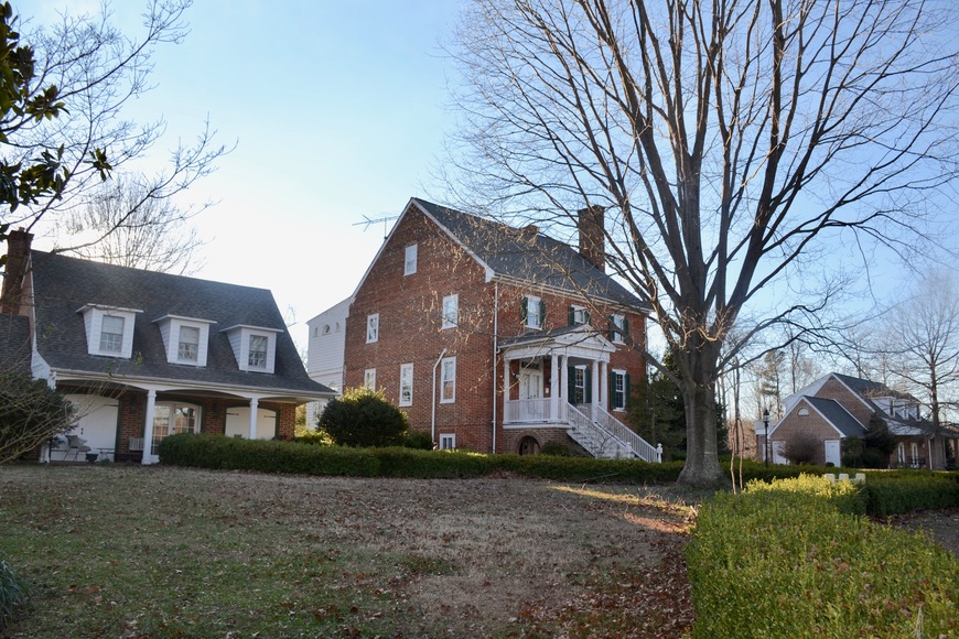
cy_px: 320
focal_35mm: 27
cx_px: 480
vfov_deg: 47.9
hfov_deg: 67.4
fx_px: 719
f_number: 6.3
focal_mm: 18
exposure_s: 1/200
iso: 100
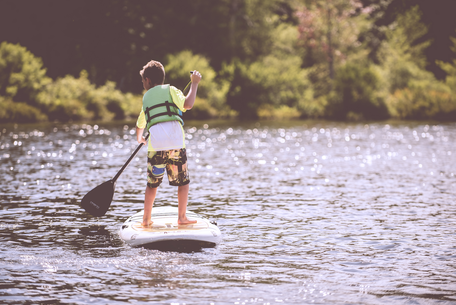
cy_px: 152
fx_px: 1901
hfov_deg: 13.7
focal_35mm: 150
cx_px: 228
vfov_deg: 9.2
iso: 50
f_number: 2.8
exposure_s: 1/1250
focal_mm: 150
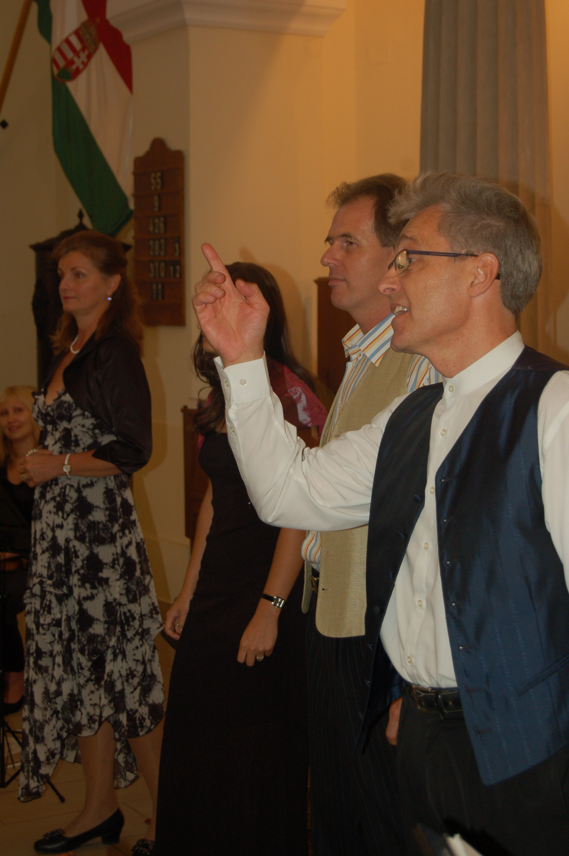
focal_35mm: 63
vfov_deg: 31.9
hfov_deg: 21.5
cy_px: 428
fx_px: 1496
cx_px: 284
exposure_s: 1/60
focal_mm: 42
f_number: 5.3
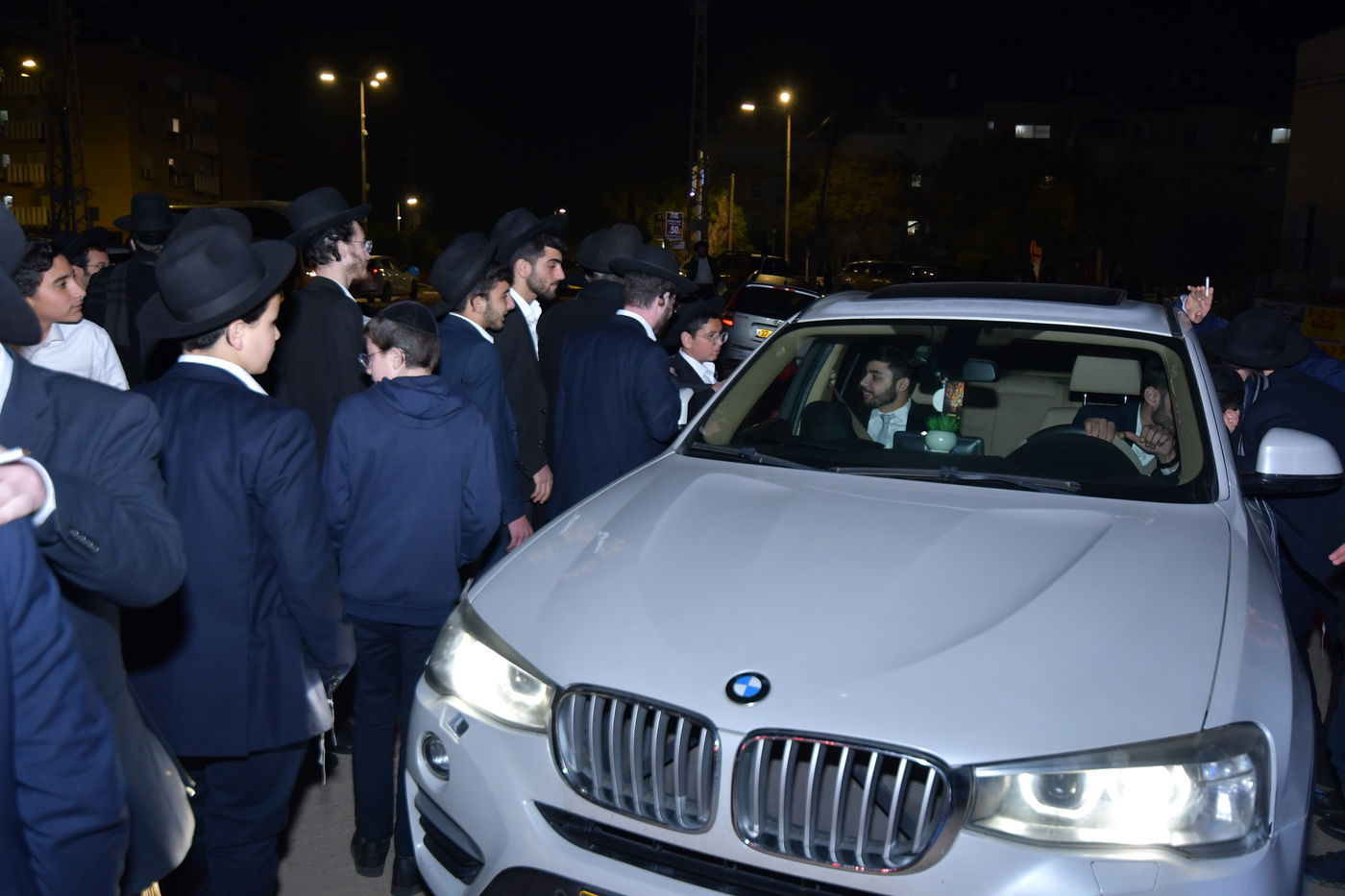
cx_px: 672
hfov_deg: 61.9
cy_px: 448
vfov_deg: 43.6
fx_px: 1121
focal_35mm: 30
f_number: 3.5
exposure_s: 1/200
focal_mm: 20
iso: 800
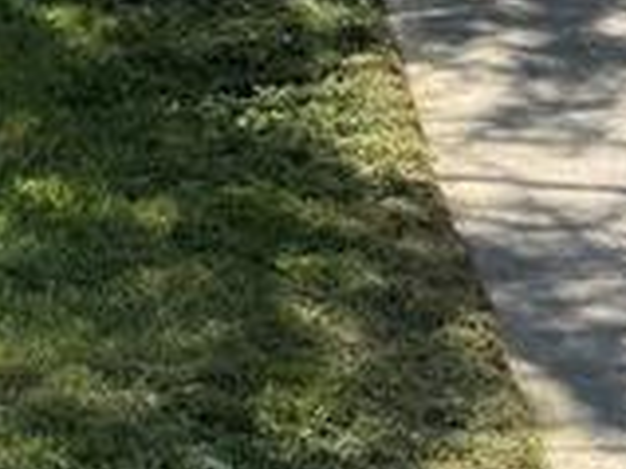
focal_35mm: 155
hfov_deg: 12.7
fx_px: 2801
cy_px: -573
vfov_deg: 8.8
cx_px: 150
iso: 100
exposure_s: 1/2445
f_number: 1.78
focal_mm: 6.76
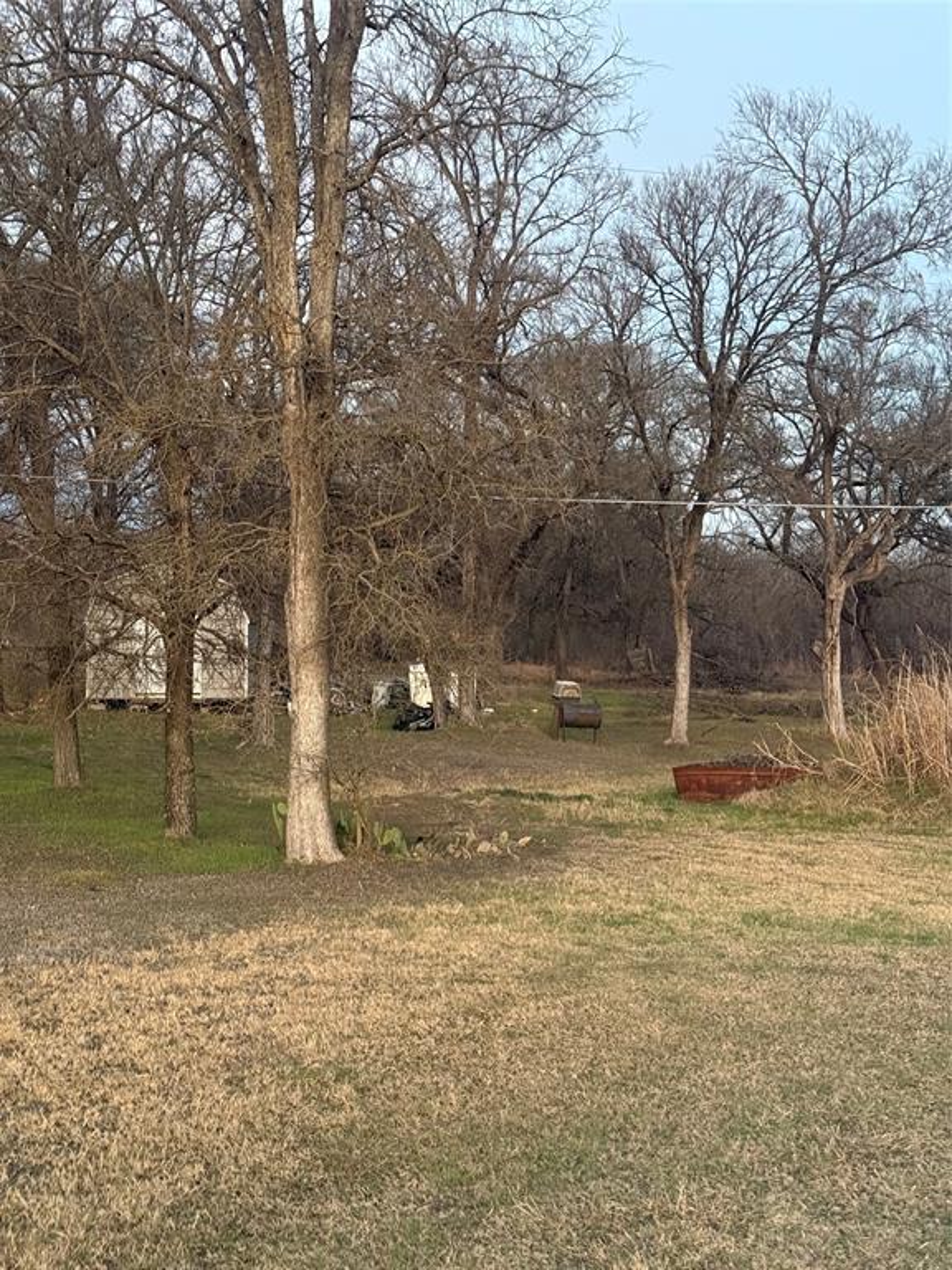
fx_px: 1760
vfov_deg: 39.7
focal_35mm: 48
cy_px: 635
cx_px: 476
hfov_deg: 30.3
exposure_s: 1/34
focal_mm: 6.76
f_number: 1.78
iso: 500
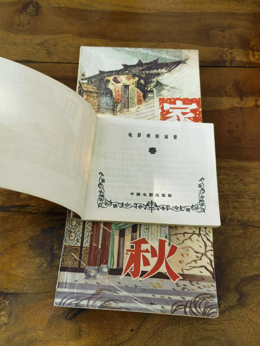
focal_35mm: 30
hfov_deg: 46.8
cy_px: 173
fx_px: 300
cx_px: 130
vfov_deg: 60.0
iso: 100
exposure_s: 1/120
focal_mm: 6.67
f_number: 1.9
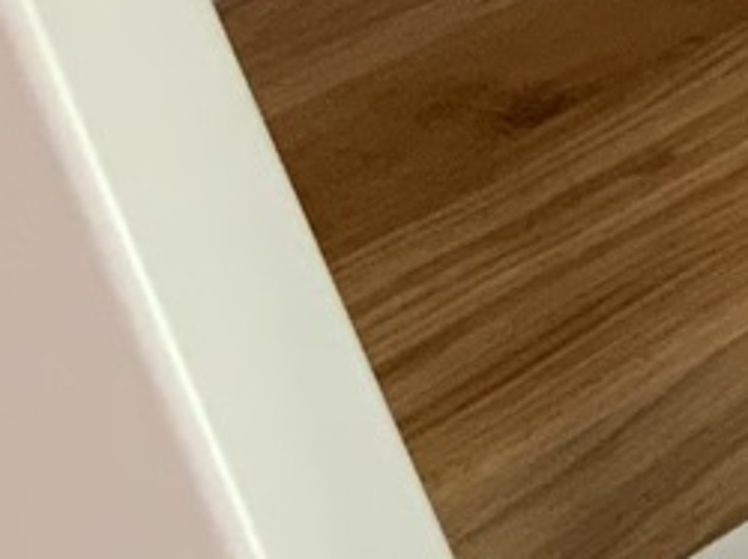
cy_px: -697
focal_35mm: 145
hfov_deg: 13.6
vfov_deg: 9.3
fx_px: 3130
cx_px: 446
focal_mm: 3
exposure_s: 1/60
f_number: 1.8
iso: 125
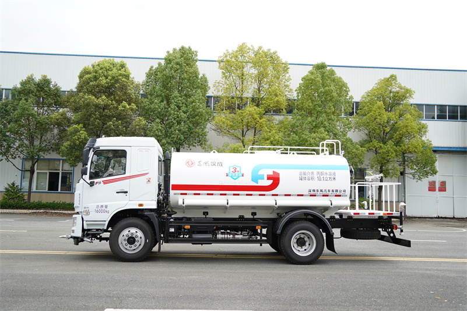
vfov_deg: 41.1
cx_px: 234
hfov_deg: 58.7
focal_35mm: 32
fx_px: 415
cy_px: 156
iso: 100
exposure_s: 1/640
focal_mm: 32
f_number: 3.2
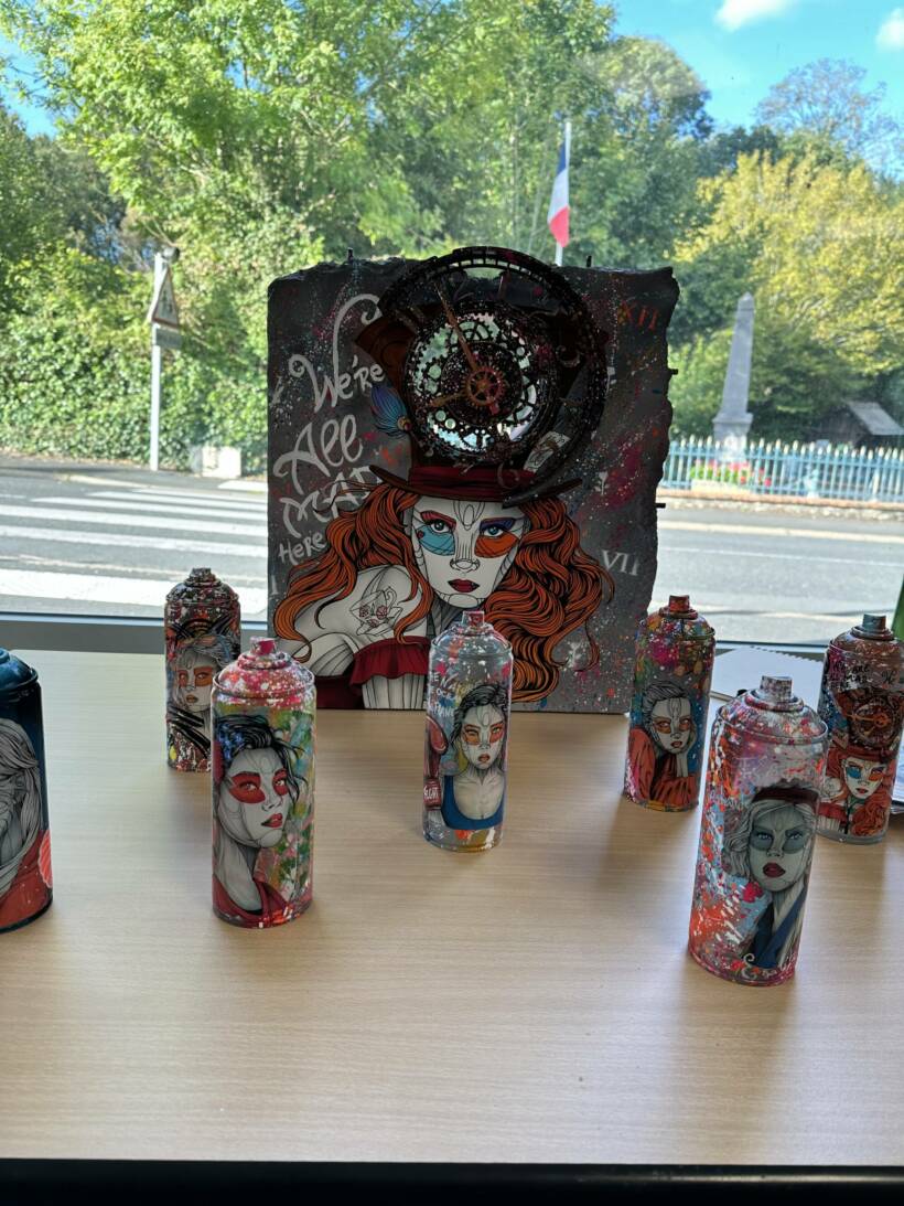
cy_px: 603
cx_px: 452
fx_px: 836
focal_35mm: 24
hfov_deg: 56.8
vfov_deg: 71.6
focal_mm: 6.86
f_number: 1.78
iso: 64
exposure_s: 1/221
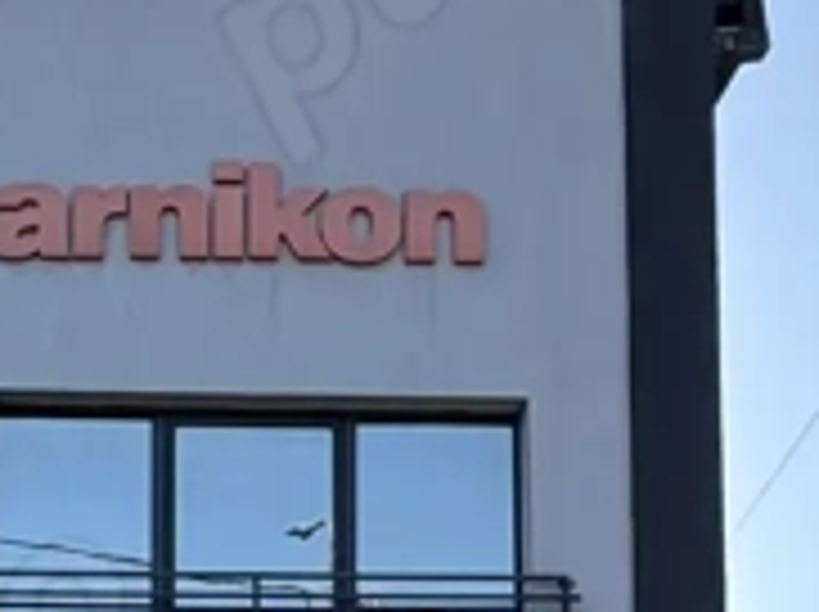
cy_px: 976
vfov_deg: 16.9
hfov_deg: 25.0
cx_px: 166
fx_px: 1819
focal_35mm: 77
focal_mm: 2.22
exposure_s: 1/518
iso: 64
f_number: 2.2
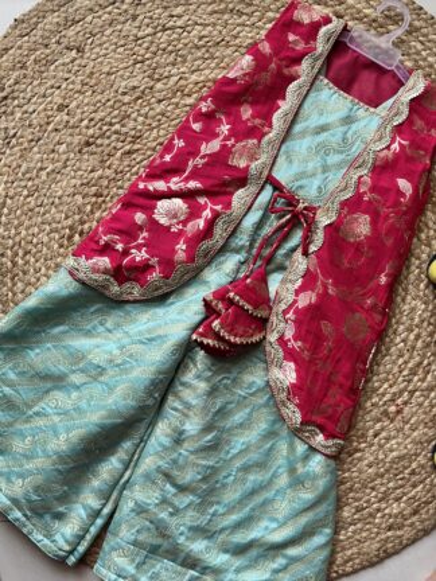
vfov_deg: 67.3
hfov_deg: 53.1
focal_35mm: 26
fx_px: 437
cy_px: 290
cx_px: 218
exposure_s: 1/60
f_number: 1.6
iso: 160
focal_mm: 5.1
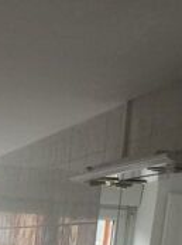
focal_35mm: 115
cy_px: 397
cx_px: -41
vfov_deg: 15.5
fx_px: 809
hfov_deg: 12.5
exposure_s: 1/120
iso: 25
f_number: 2.4
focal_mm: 3.3
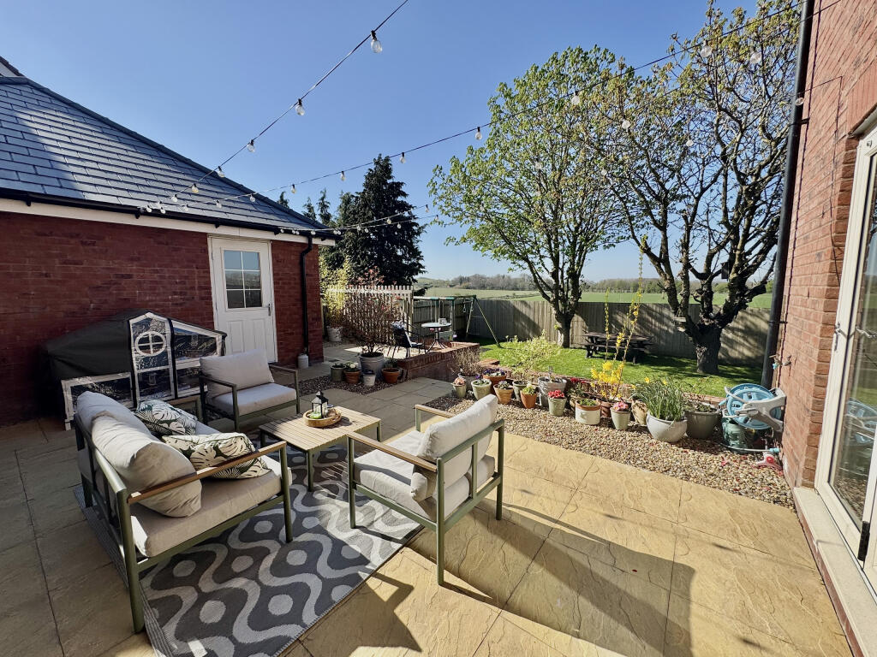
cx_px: 438
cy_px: 328
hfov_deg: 102.1
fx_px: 355
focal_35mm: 14
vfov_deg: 85.7
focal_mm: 2.22
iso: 50
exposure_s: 1/1236
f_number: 2.2
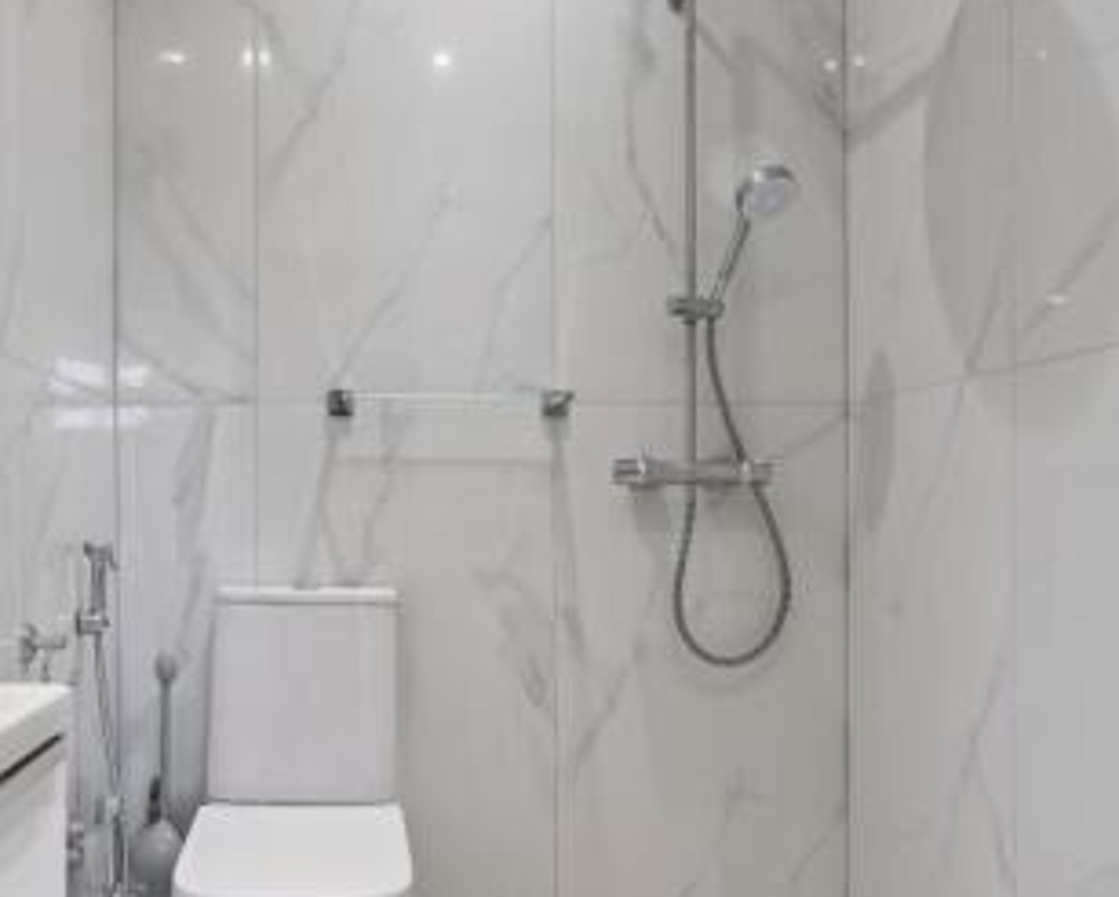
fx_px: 1060
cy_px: 483
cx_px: 403
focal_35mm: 32
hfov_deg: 54.8
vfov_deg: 45.8
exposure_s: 1/8
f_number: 5.6
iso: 320
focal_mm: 16
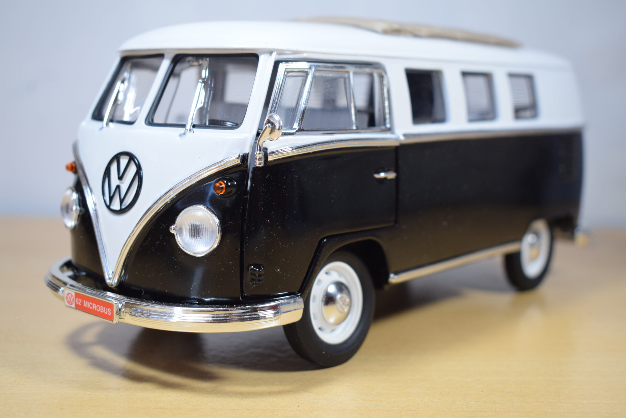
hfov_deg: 38.9
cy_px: 209
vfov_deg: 26.5
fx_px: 887
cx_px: 313
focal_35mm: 51
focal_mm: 34
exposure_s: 1/125
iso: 640
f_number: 5.6
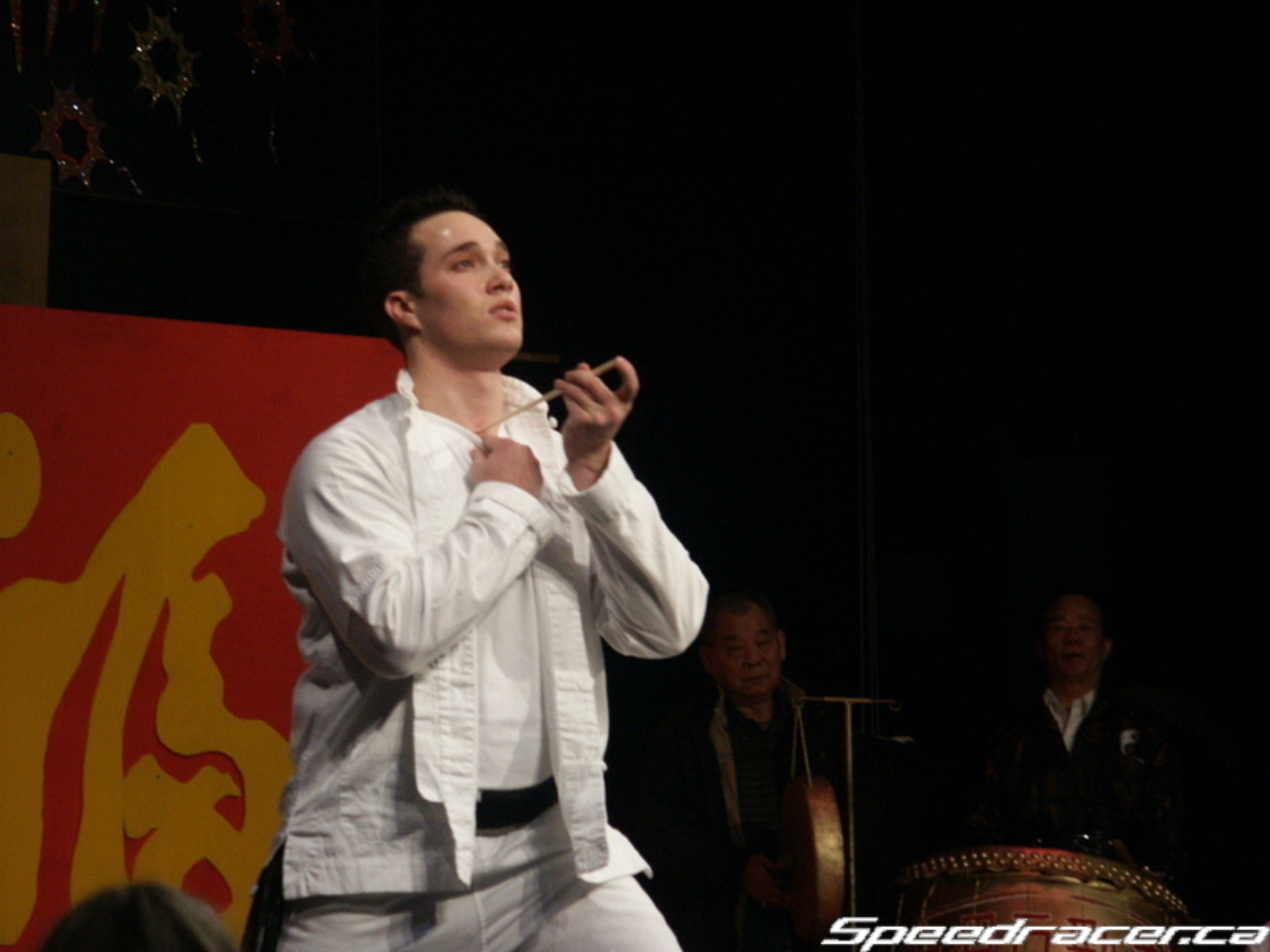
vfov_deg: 7.4
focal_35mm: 200
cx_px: 635
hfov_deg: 9.9
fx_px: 7338
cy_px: 476
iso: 200
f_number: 3.5
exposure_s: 1/60
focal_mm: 50.69
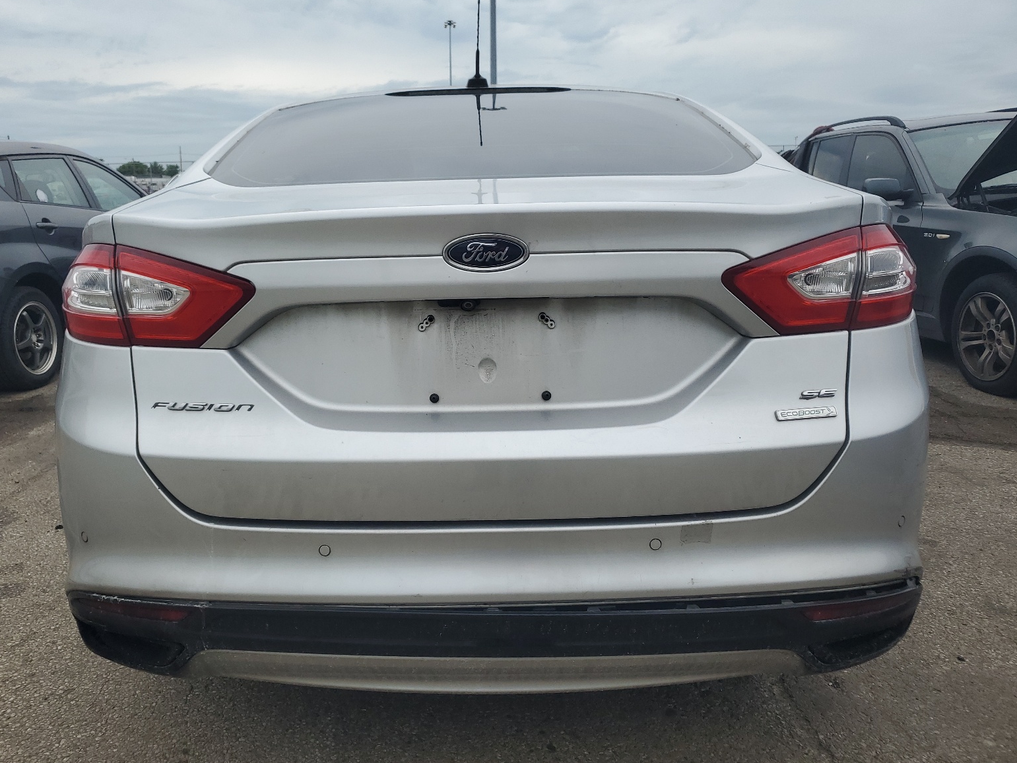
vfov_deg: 51.4
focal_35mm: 27
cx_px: 492
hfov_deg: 65.3
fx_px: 793
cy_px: 376
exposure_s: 1/1667
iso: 50
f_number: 1.5
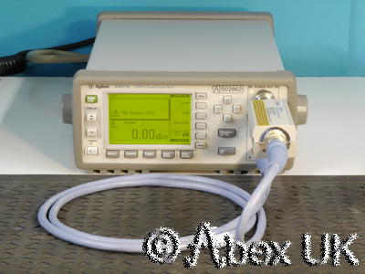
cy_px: 137
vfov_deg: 13.5
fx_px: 1160
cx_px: 182
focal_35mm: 110
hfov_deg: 17.9
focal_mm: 55
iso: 800
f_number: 22
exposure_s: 1.3
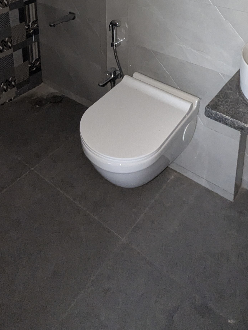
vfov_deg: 43.3
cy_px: -16
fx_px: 334
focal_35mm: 35
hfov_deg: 40.5
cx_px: 101
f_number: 2.2
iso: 1048
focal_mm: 2.35
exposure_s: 1/25
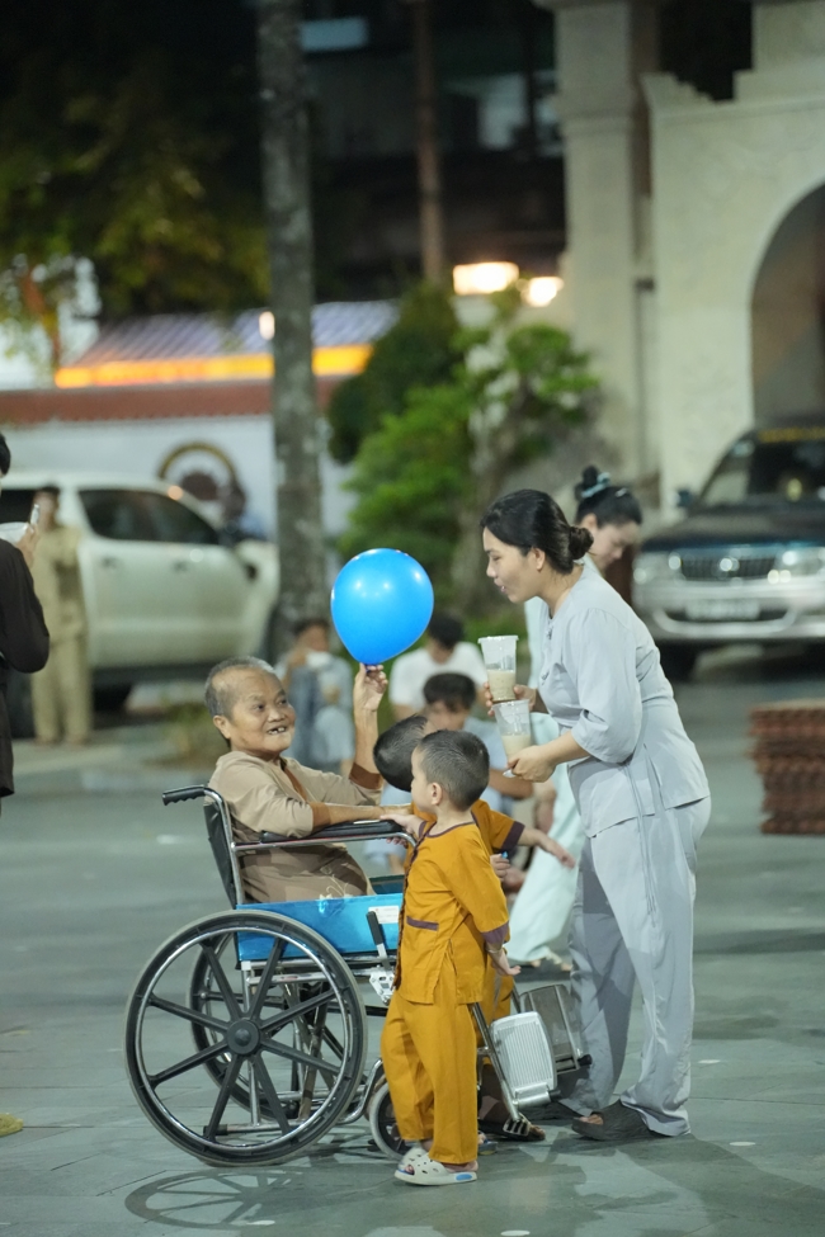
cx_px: 412
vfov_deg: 16.7
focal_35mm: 123
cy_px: 618
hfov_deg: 11.1
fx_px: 4228
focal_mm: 123
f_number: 2.8
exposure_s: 1/160
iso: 16000
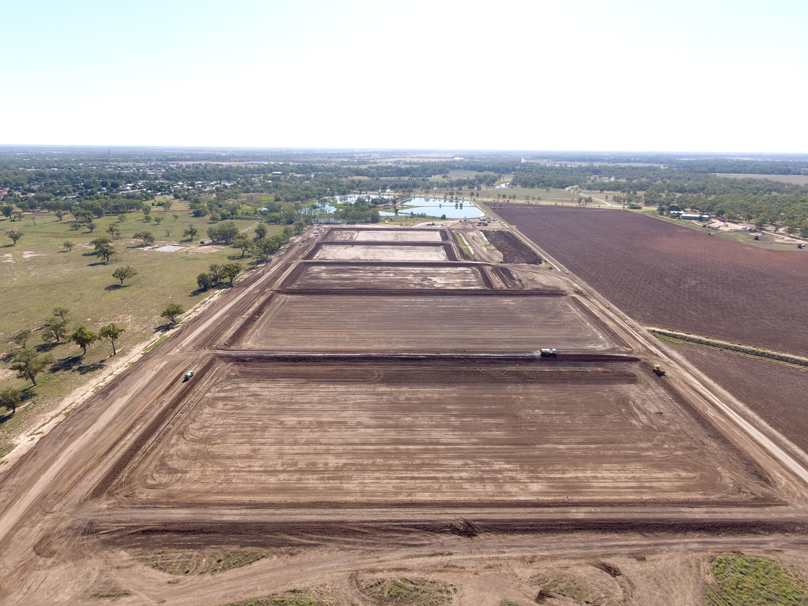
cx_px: 404
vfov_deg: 66.0
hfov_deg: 81.7
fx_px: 467
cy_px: 303
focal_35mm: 20
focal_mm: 3.61
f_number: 2.8
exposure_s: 1/464
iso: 100
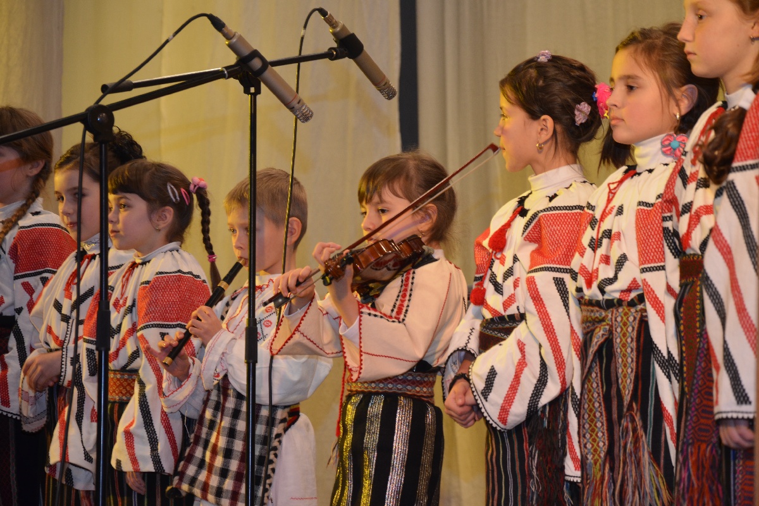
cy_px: 253
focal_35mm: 158
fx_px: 3320
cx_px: 380
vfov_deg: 8.7
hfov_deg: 13.0
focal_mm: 105
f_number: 5.6
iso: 500
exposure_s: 1/60
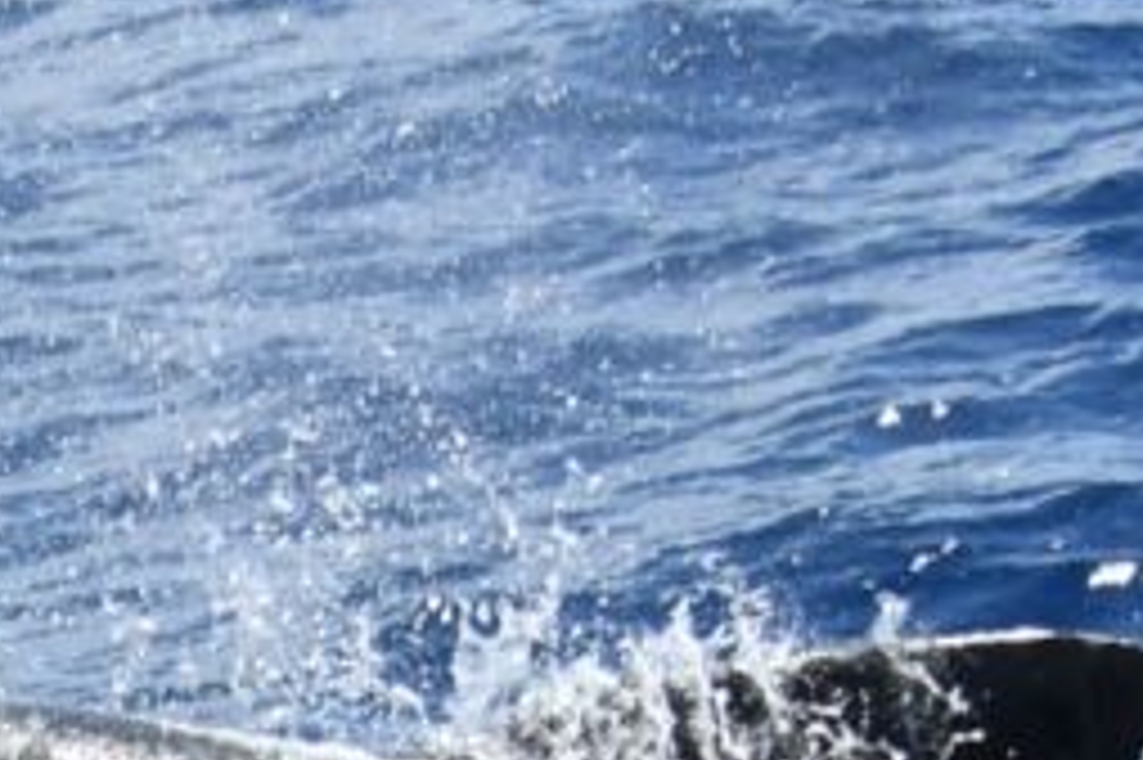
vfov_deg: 7.2
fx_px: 5997
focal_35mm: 189
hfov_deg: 10.9
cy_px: 735
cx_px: 252
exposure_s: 1/8000
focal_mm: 60
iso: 1000
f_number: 5
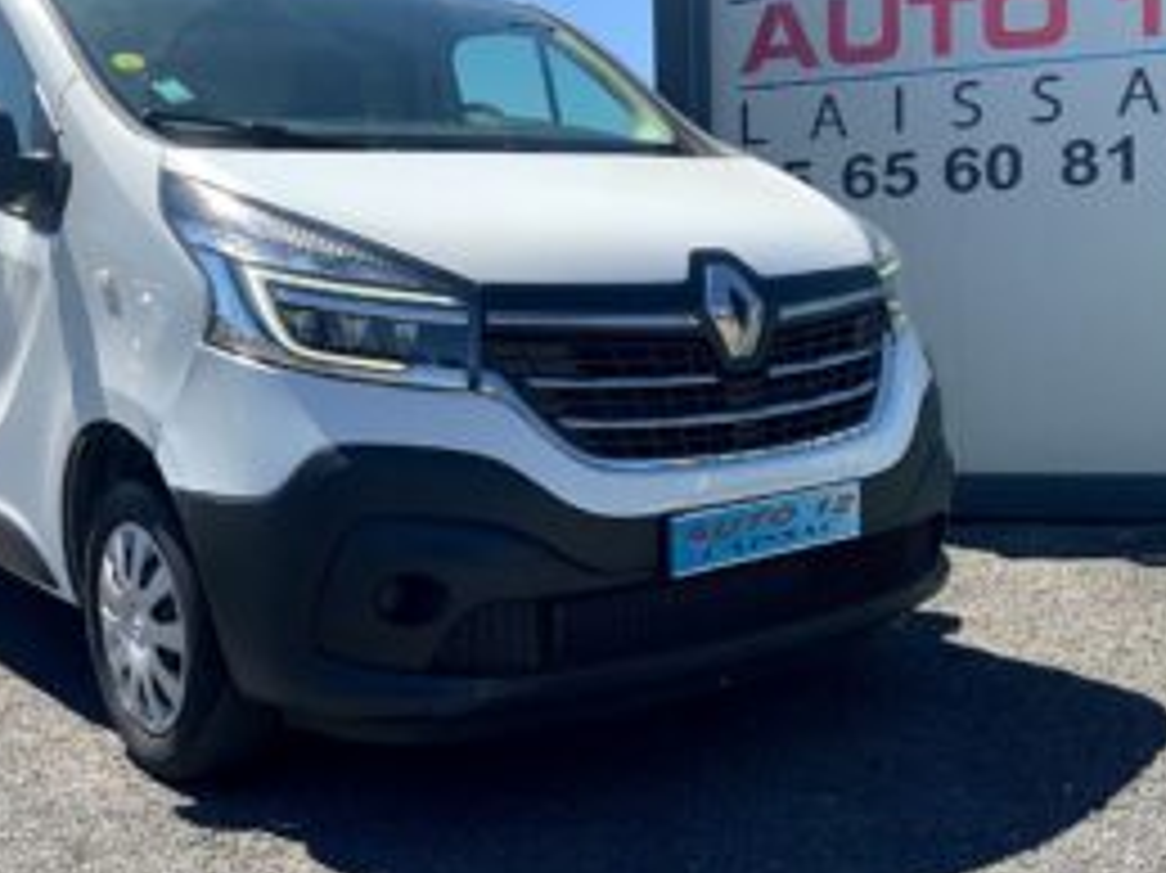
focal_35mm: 42
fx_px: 1414
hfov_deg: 44.6
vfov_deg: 34.3
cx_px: 484
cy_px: 443
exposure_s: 1/1377
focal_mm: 3
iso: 16
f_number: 1.8
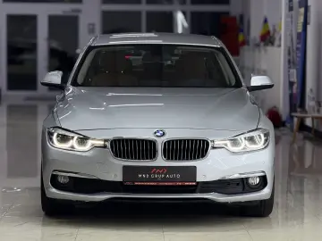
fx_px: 1116
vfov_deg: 12.3
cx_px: 161
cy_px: 120
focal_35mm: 120
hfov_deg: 16.4
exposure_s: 1/100
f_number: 2.8
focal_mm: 15.66
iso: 125
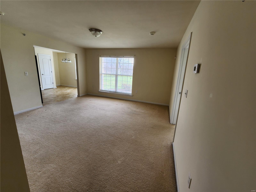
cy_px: 96
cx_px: 128
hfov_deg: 106.2
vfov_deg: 89.9
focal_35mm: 13
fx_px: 96
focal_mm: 2.2
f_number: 2.2
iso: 80
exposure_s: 1/120
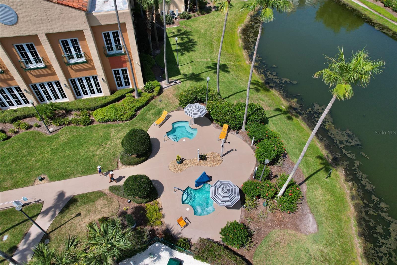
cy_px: 132
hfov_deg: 78.6
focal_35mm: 22
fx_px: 243
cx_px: 198
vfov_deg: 57.2
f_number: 2.8
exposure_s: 1/4000
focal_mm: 8.38
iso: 200
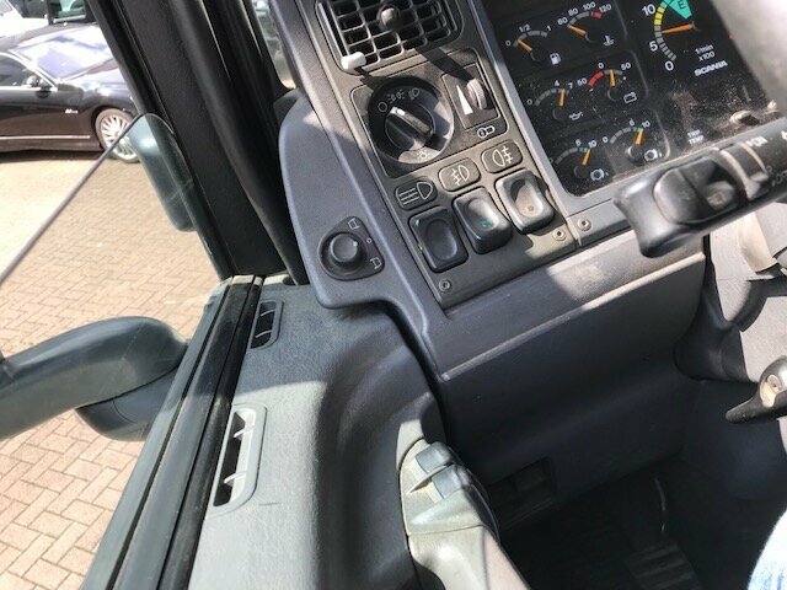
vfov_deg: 49.7
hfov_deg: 63.4
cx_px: 394
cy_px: 295
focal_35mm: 28
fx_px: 637
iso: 20
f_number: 1.8
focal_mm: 3.99
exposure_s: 1/344
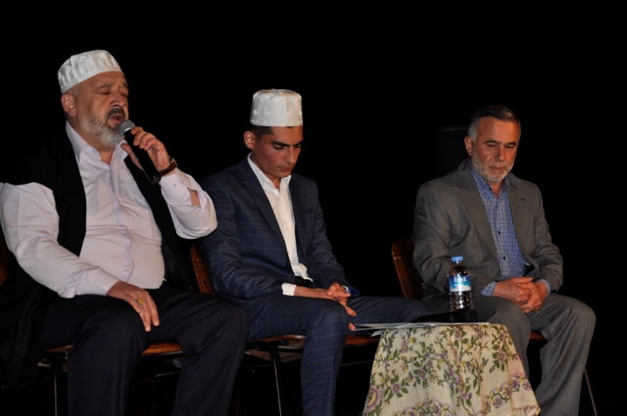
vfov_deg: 13.0
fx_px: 1826
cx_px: 314
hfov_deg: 19.5
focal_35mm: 105
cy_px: 208
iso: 320
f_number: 5.3
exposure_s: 1/60
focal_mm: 70
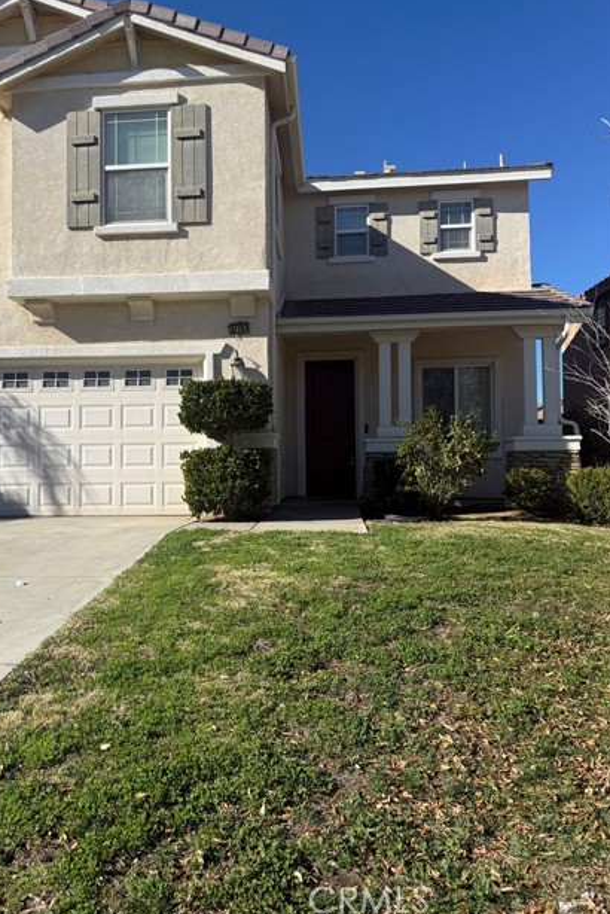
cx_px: 262
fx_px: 660
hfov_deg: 49.4
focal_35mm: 26
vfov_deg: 69.4
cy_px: 445
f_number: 1.78
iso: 80
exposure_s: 1/4405
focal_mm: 6.76
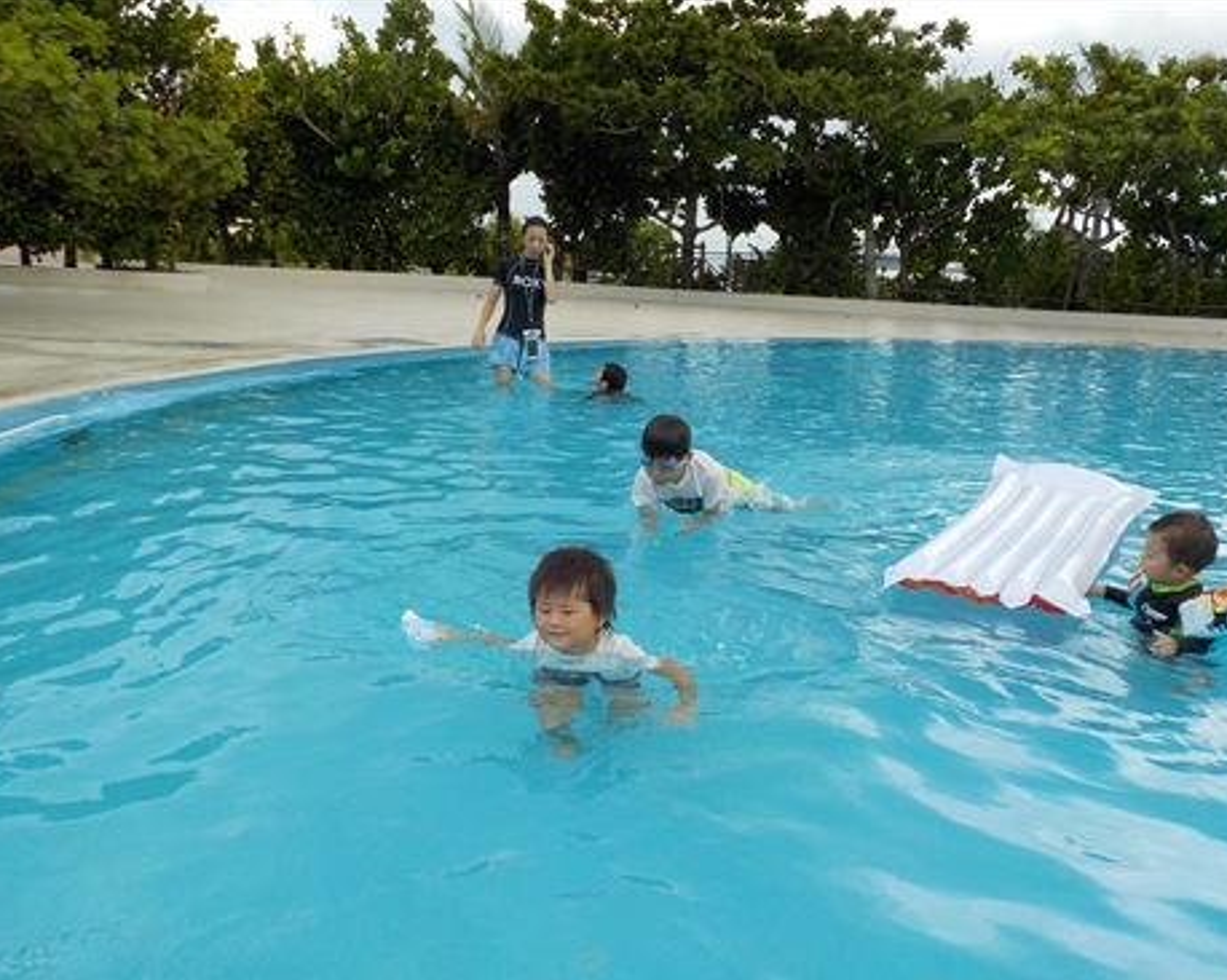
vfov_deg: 45.8
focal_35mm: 32
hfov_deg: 55.7
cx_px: 640
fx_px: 1162
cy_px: 499
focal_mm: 4.1
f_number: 3.3
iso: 125
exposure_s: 1/640
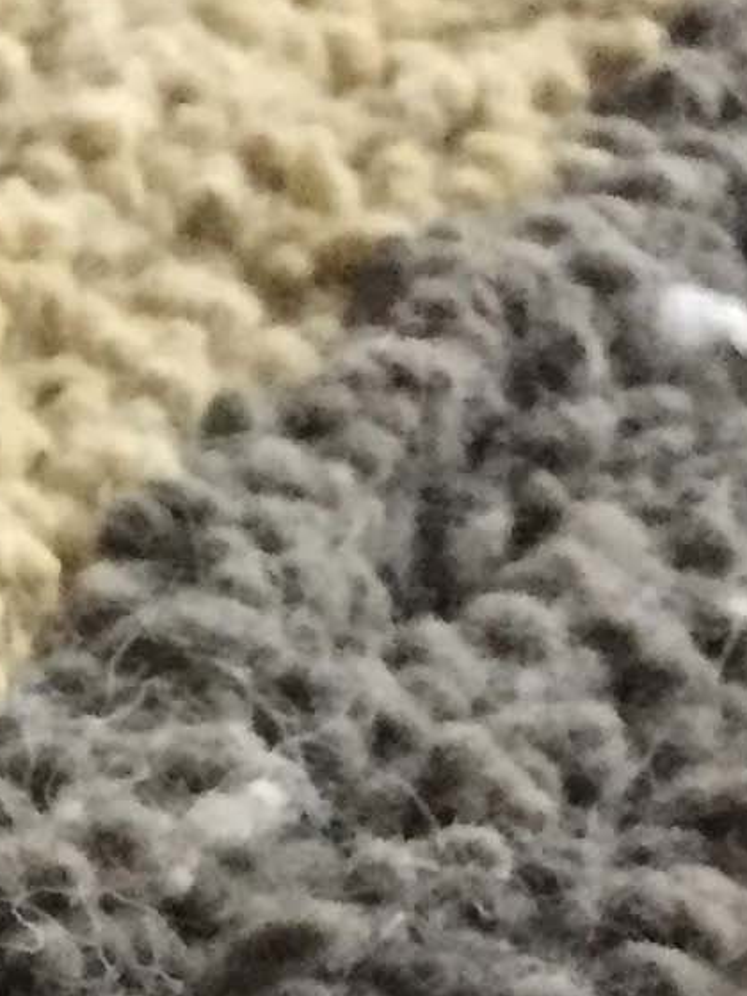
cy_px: 2010
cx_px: -1378
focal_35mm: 169
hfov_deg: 7.8
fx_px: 4863
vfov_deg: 10.7
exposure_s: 1/17
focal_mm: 4.15
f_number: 2.2
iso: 400
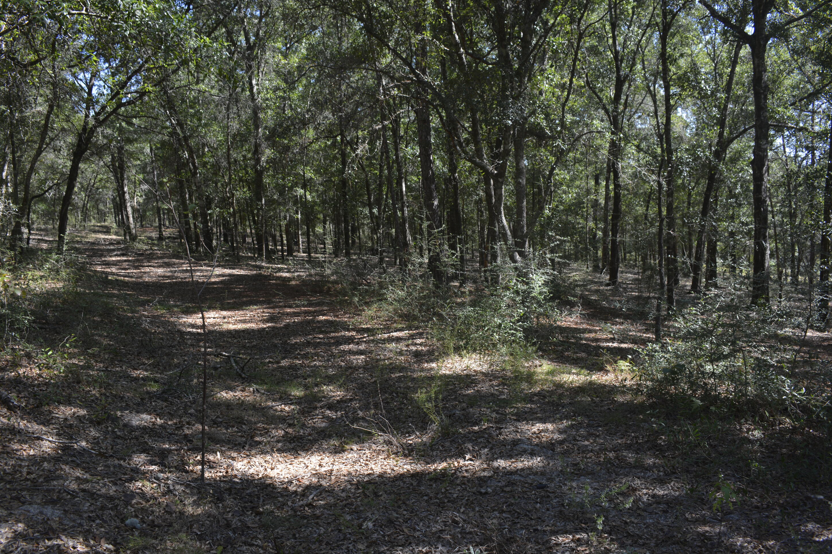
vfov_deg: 38.9
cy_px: 276
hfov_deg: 55.8
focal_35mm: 34
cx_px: 411
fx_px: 786
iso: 200
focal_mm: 22
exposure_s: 1/160
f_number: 6.3
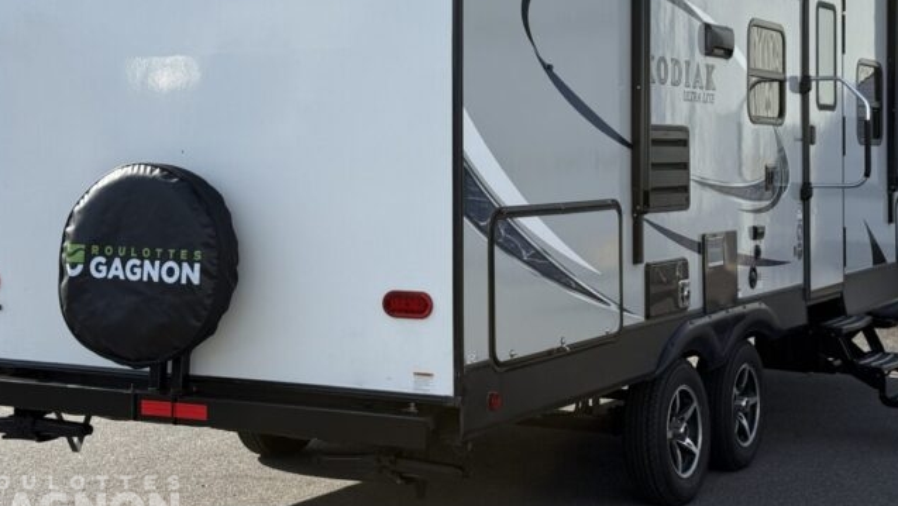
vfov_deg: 19.0
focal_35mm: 63
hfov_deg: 33.3
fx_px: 1501
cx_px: 441
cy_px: 135
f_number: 1.78
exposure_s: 1/3891
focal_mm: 6.76
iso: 64
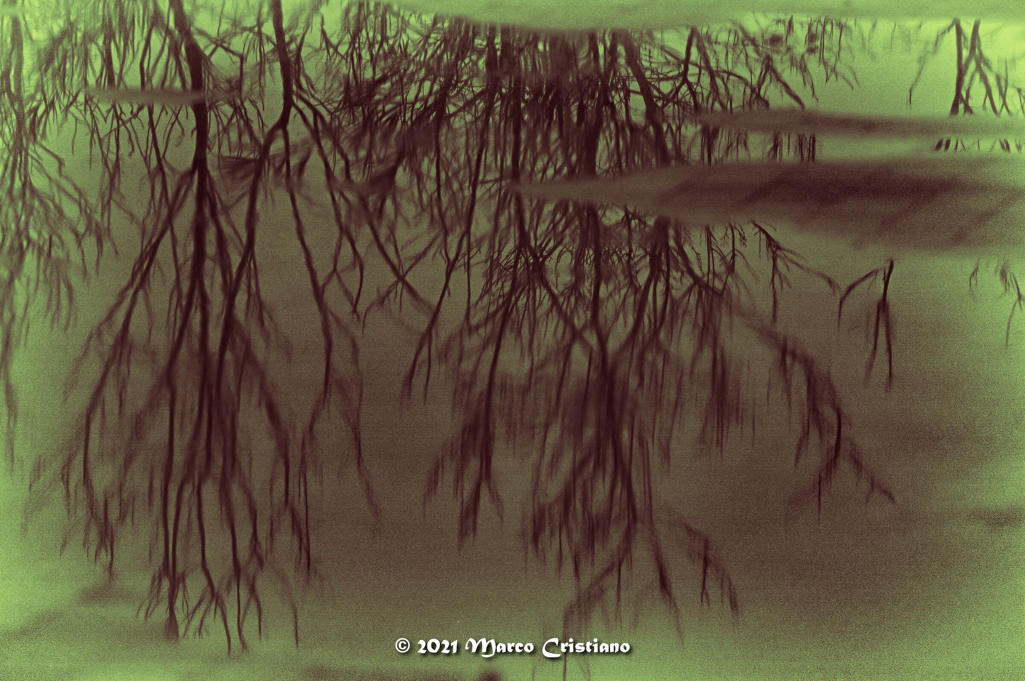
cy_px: 340
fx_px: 8961
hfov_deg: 6.5
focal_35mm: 315
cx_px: 512
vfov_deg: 4.4
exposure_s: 1/320
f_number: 9
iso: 200
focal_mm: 210
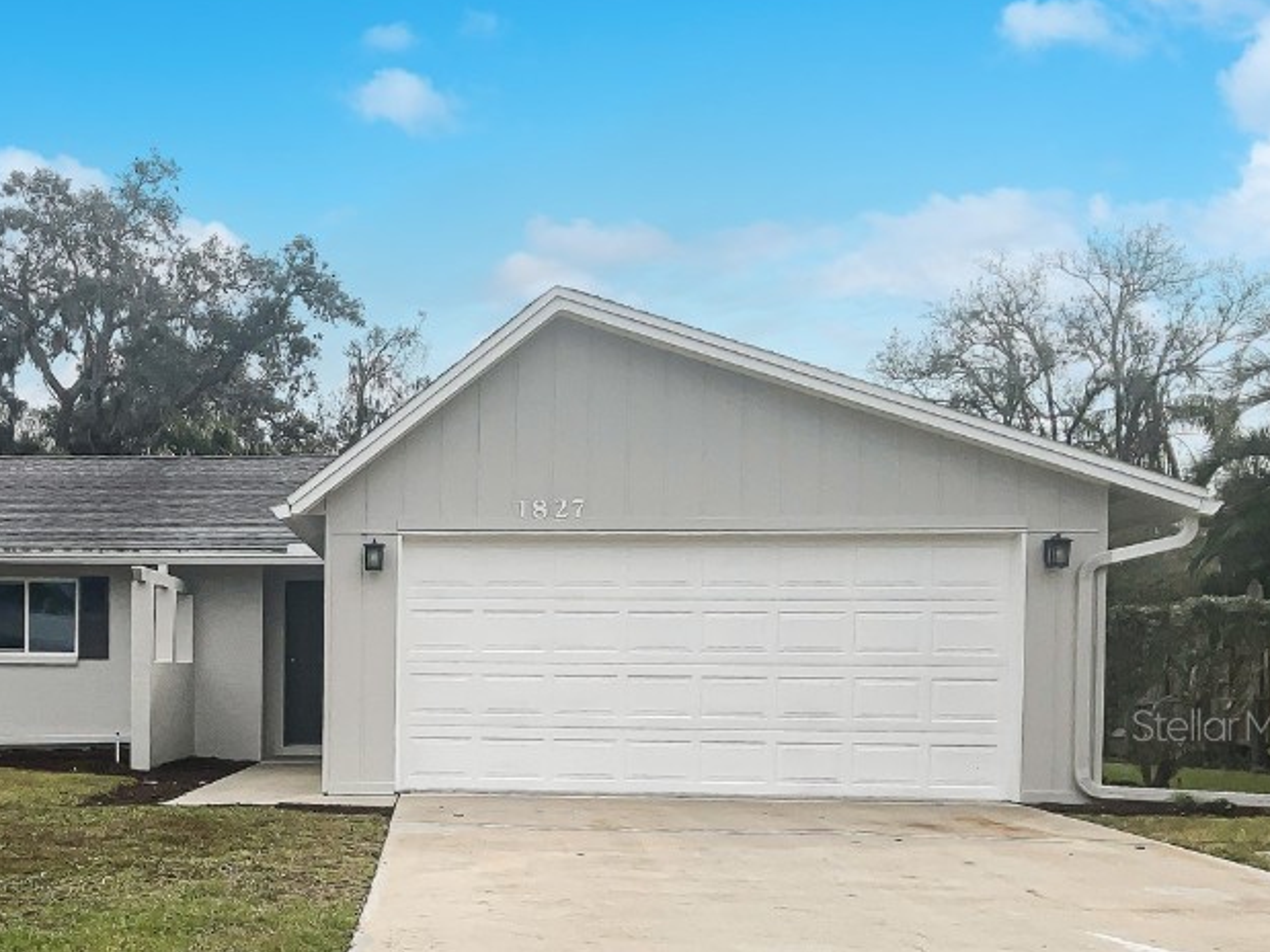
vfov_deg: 29.7
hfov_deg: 38.3
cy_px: 724
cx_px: 275
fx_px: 1761
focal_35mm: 48
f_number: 1.8
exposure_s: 1/2667
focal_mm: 3
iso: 20
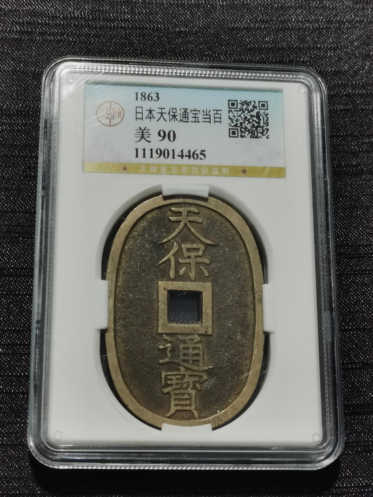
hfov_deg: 21.9
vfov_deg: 29.0
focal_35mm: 67
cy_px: 248
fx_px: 963
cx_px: 186
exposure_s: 1/100
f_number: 1.8
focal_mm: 5.58
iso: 64
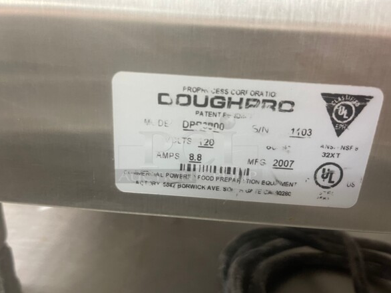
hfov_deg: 65.3
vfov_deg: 51.4
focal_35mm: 27
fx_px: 305
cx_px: 189
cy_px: 148
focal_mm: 5.1
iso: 320
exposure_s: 1/60
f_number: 1.6
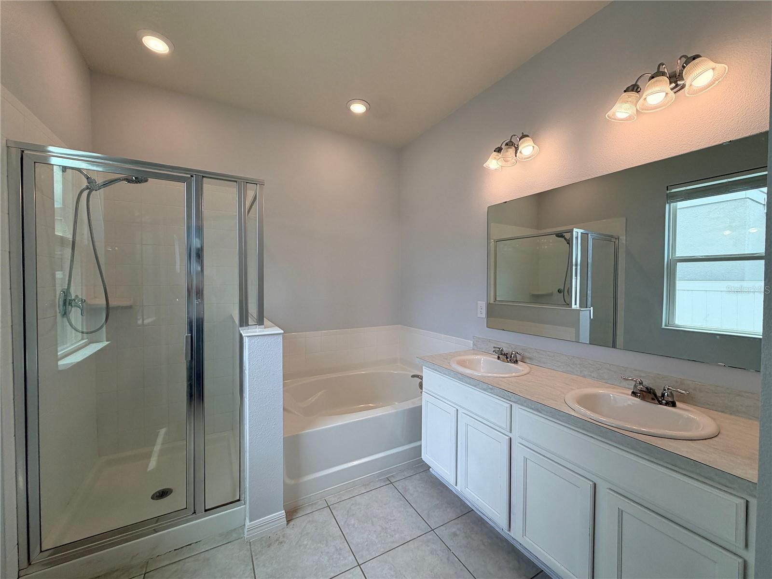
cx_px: 386
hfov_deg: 102.1
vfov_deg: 85.7
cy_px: 290
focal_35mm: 14
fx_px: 312
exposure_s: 1/155
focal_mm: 2.22
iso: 64
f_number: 2.2
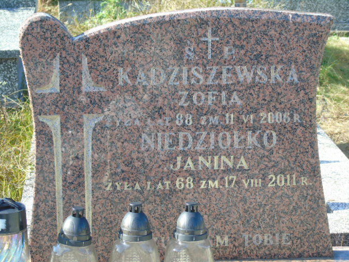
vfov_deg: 13.7
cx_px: 174
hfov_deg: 18.2
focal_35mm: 108
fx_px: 1089
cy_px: 131
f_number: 4.4
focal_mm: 19
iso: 80
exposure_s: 1/100
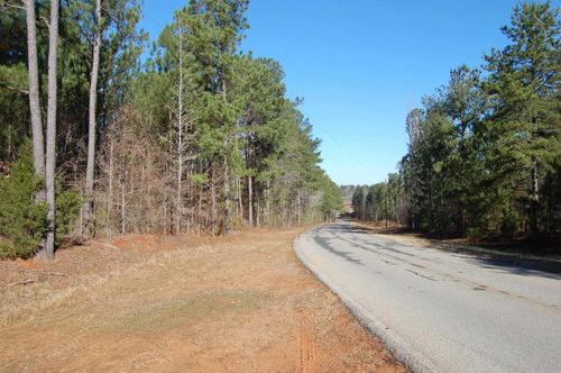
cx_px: 280
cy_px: 186
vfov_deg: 47.8
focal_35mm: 27
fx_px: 420
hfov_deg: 67.4
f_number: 9
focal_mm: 18
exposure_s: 1/320
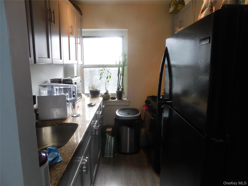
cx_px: 124
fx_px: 165
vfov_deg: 58.9
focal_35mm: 23
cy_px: 93
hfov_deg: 73.9
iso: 125
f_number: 3
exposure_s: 1/40
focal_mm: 4
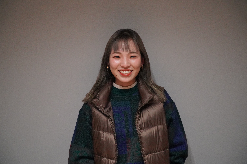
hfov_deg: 60.3
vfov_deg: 42.3
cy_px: 82
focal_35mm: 31
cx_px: 124
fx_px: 213
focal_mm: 21
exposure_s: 1/160
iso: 5000
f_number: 4
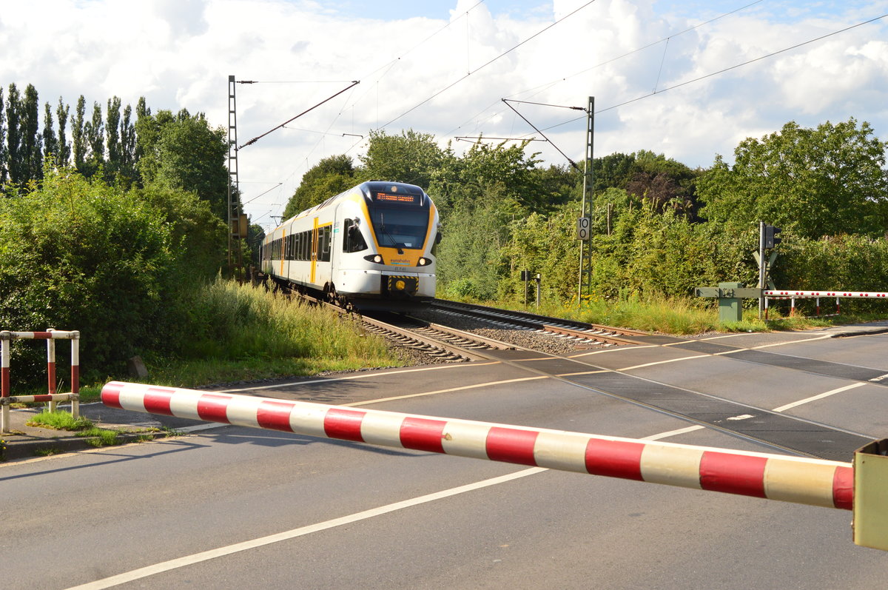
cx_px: 444
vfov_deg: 34.1
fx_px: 961
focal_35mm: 39
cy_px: 295
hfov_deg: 49.6
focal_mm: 26
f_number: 9
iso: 400
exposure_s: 1/500
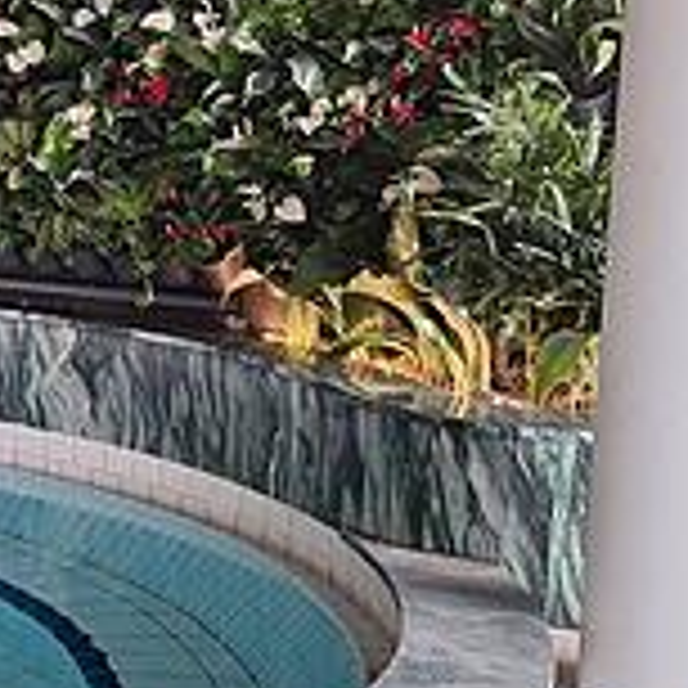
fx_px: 1821
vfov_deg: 21.4
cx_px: -263
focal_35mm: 81
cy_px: 268
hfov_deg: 19.4
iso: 320
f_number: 1.8
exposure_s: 1/33
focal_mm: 5.54
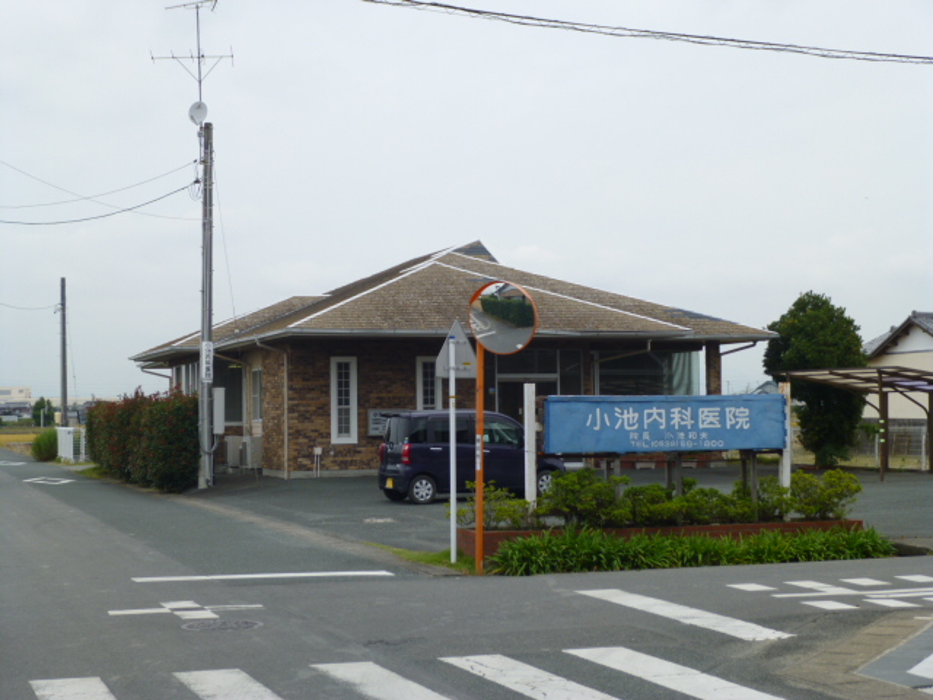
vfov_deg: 24.4
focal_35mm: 60
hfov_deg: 32.2
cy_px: 350
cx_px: 466
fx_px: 1617
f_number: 4.3
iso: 100
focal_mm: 10.7
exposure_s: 1/500
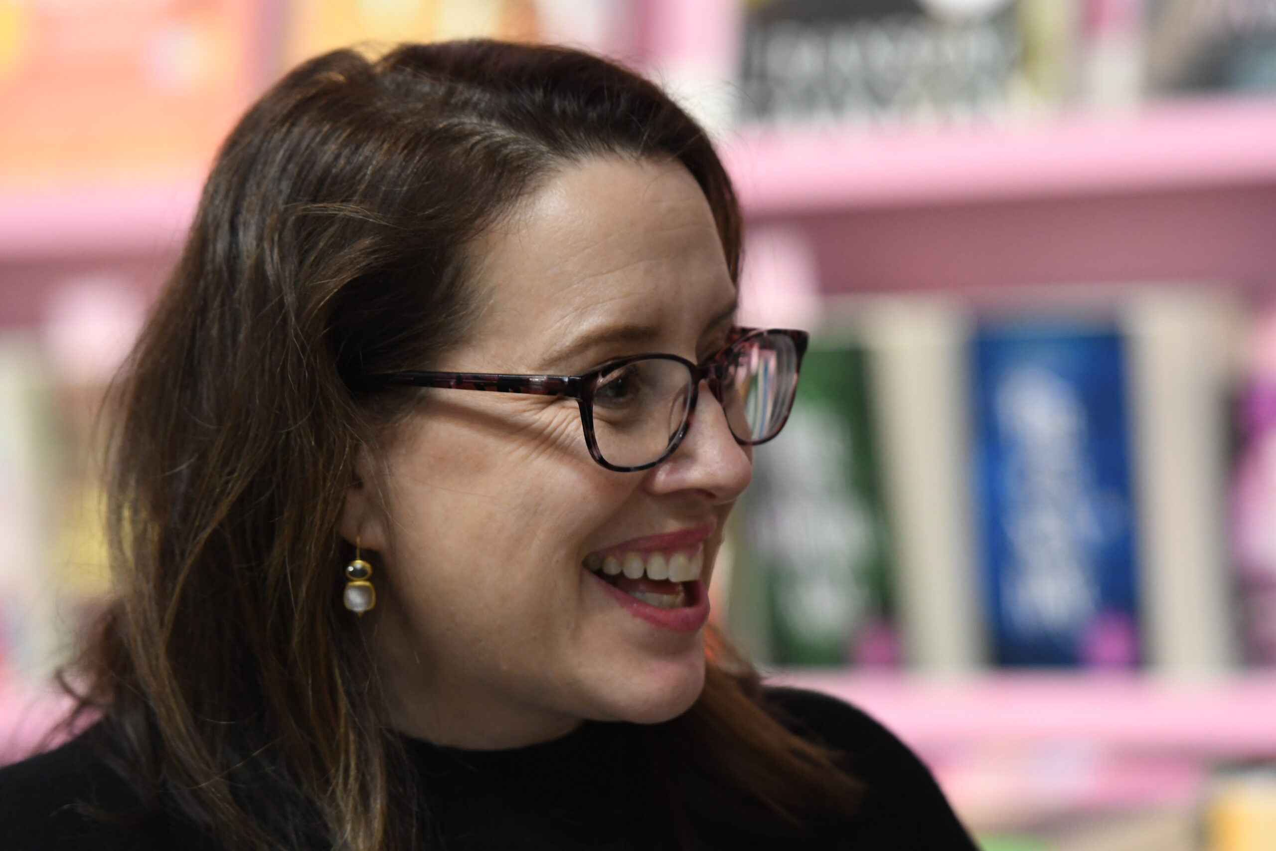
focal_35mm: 248
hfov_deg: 8.3
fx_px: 8772
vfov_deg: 5.6
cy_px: 426
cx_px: 638
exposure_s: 1/250
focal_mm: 165
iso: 2200
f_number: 2.8
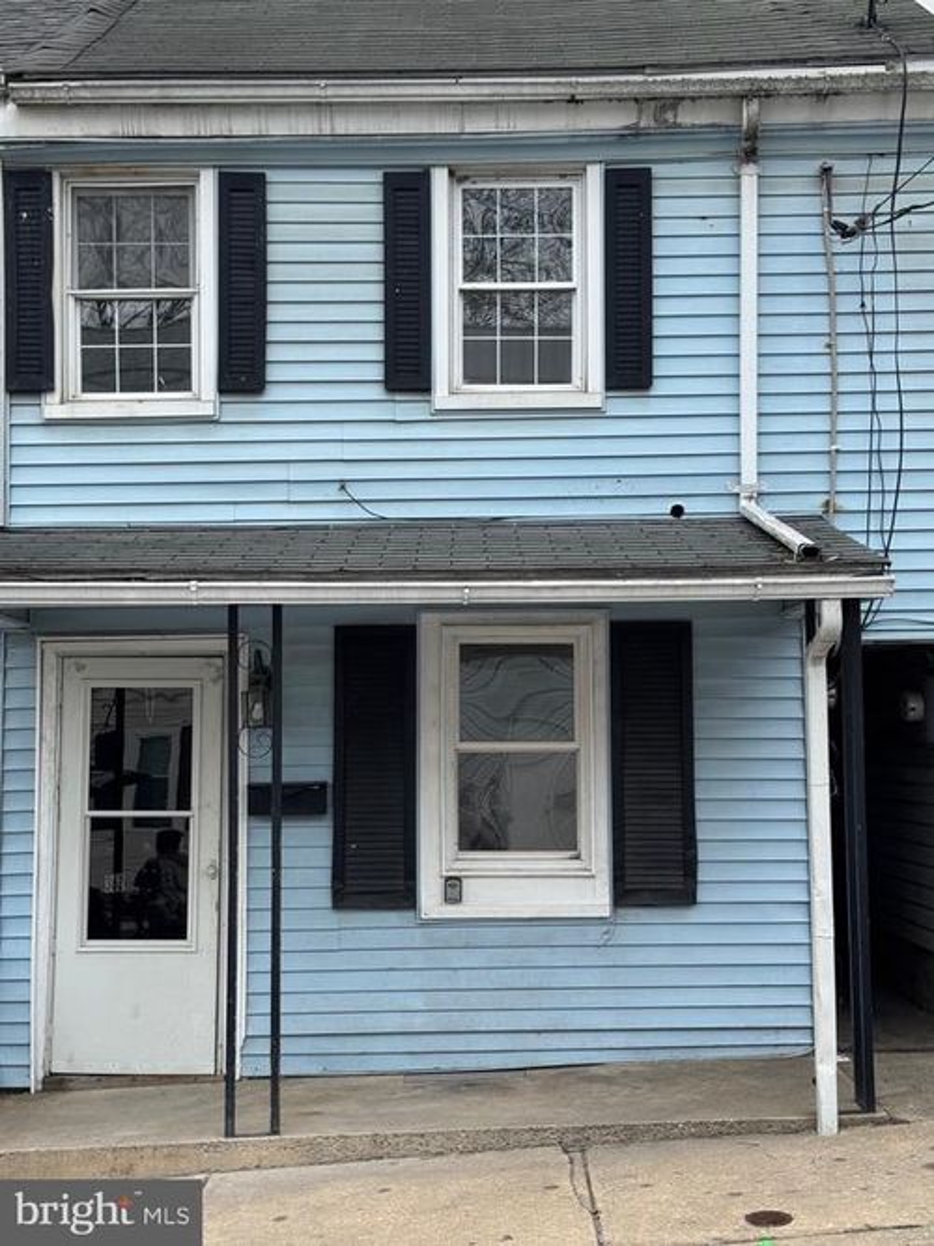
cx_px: 467
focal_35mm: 48
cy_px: 623
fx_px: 1727
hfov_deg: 30.3
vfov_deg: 39.7
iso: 64
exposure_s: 1/2110
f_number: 1.78
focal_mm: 6.76
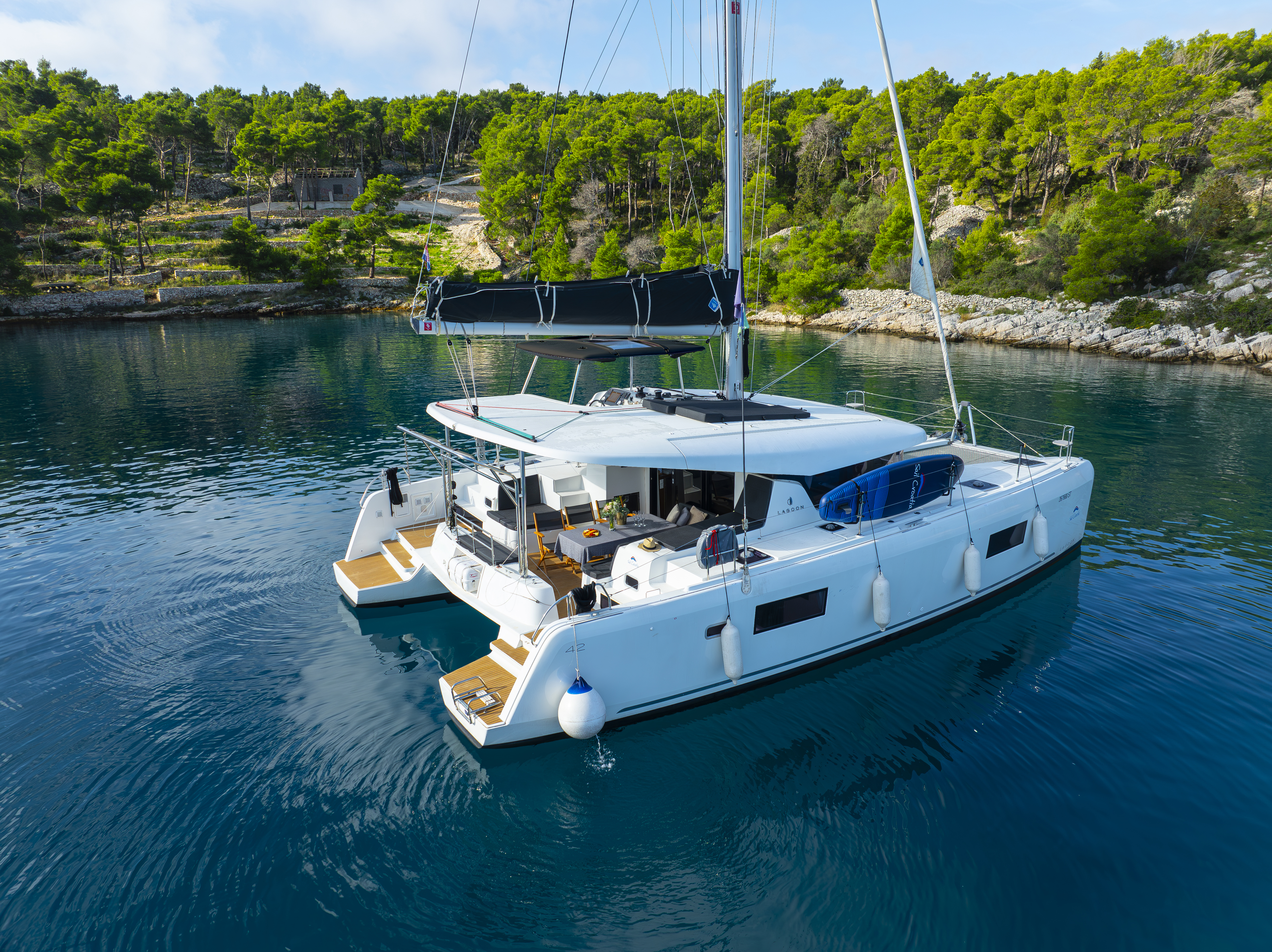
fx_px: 881
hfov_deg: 71.6
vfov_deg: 56.8
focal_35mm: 24
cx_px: 636
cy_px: 476
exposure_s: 1/1250
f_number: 2.8
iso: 100
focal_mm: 12.29
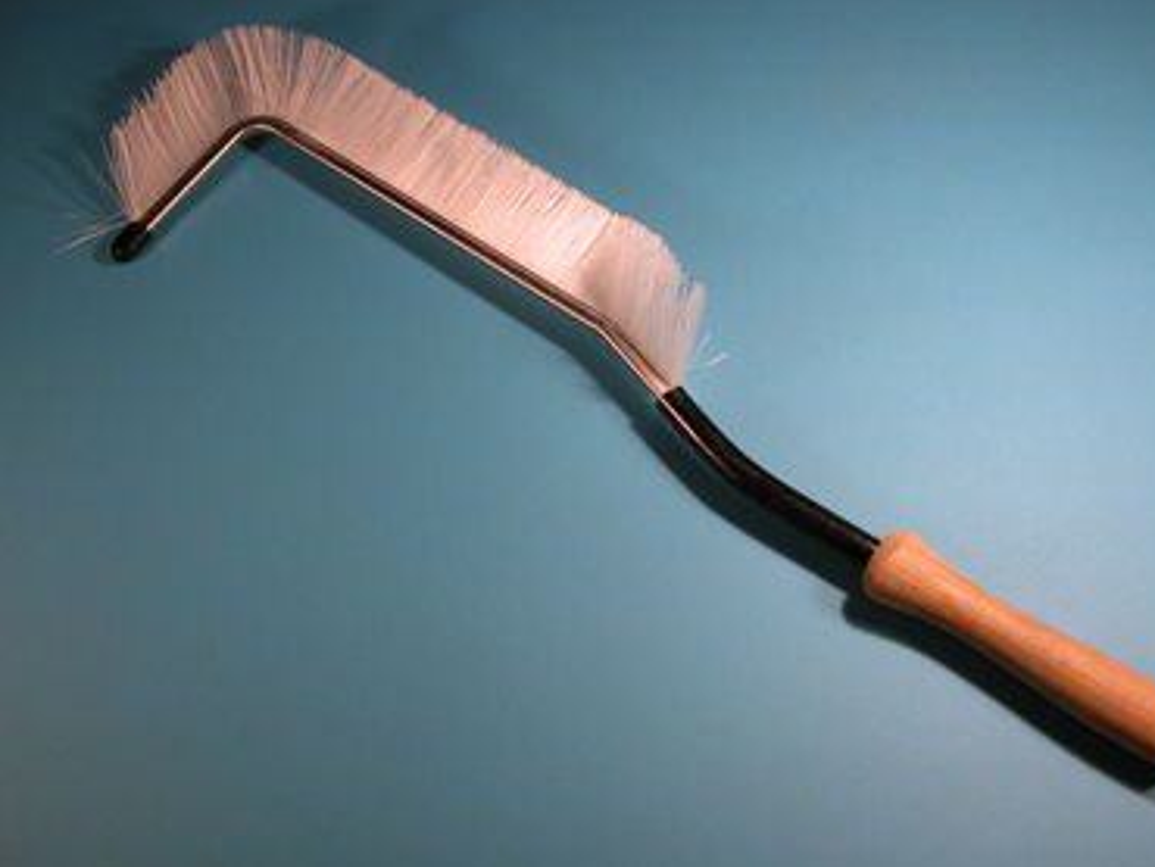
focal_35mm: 54
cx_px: 621
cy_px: 405
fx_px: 1803
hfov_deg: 35.5
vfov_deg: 27.1
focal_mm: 12.7
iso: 100
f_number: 3
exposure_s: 1/43.6
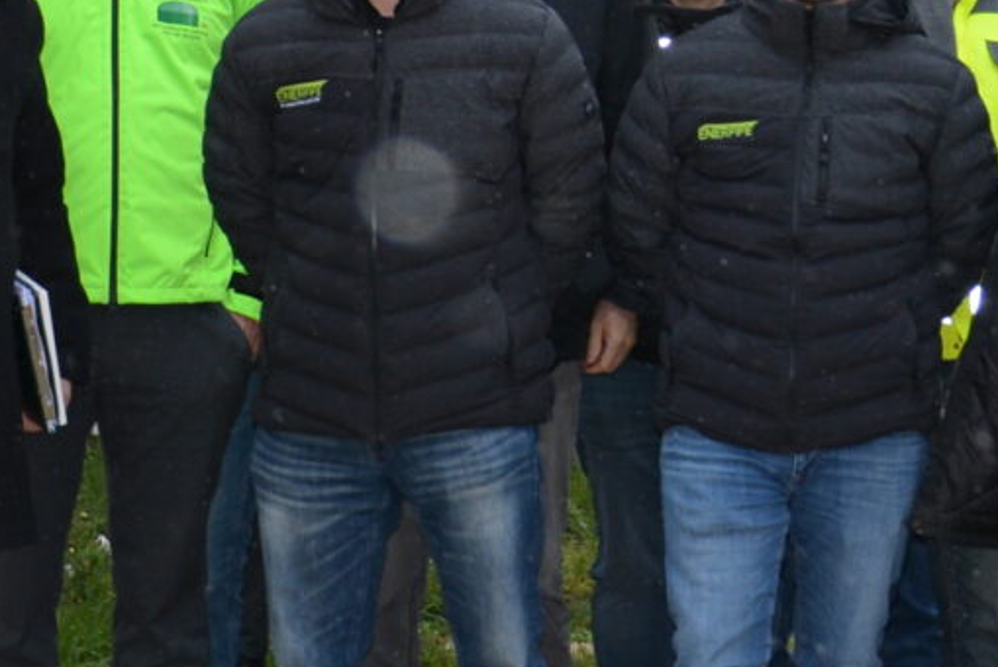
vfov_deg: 7.3
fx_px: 5229
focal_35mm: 189
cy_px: -77
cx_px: 1402
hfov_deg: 10.6
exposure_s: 1/200
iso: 200
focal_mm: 25
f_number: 4
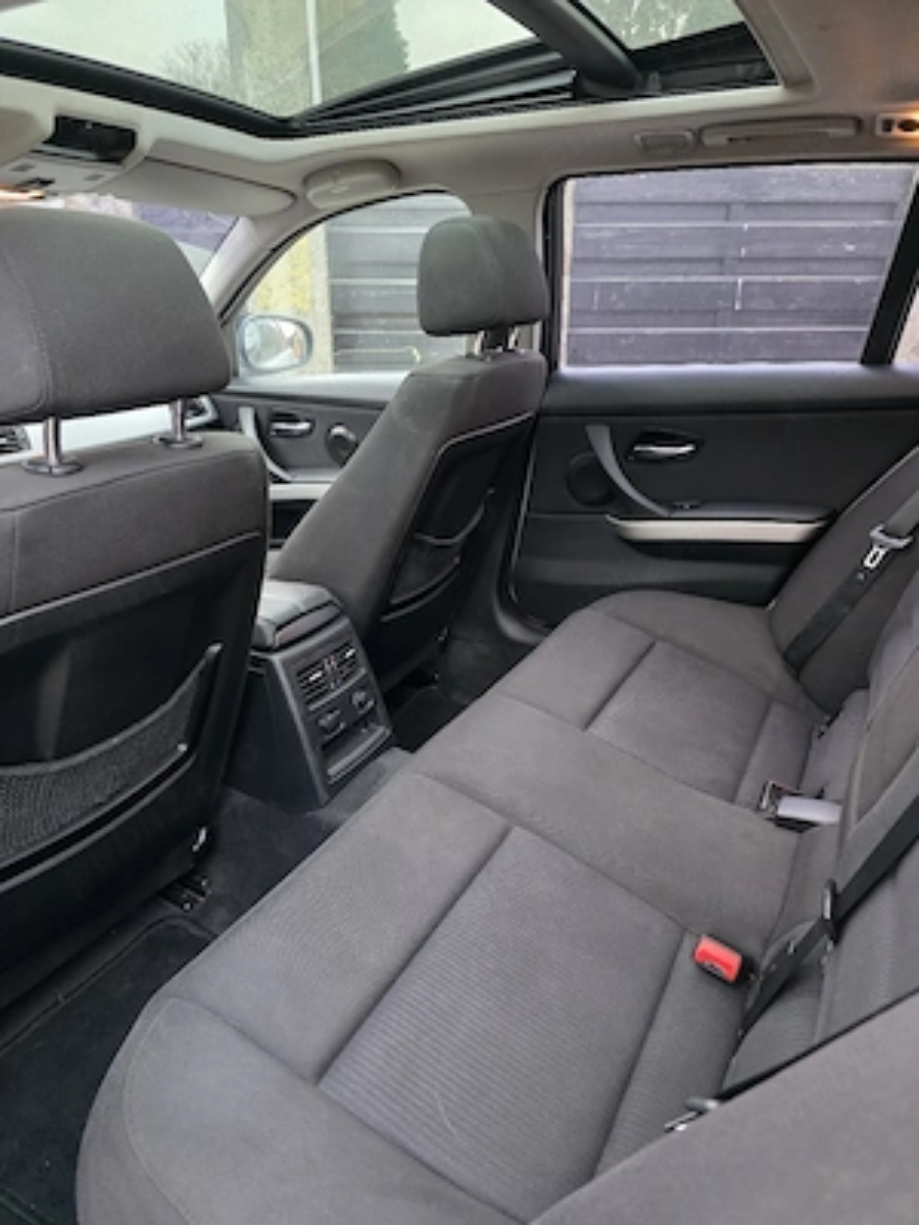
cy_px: 612
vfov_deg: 73.9
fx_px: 814
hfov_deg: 58.9
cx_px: 460
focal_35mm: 23
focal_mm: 6.3
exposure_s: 1/78.1
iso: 1250
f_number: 1.7
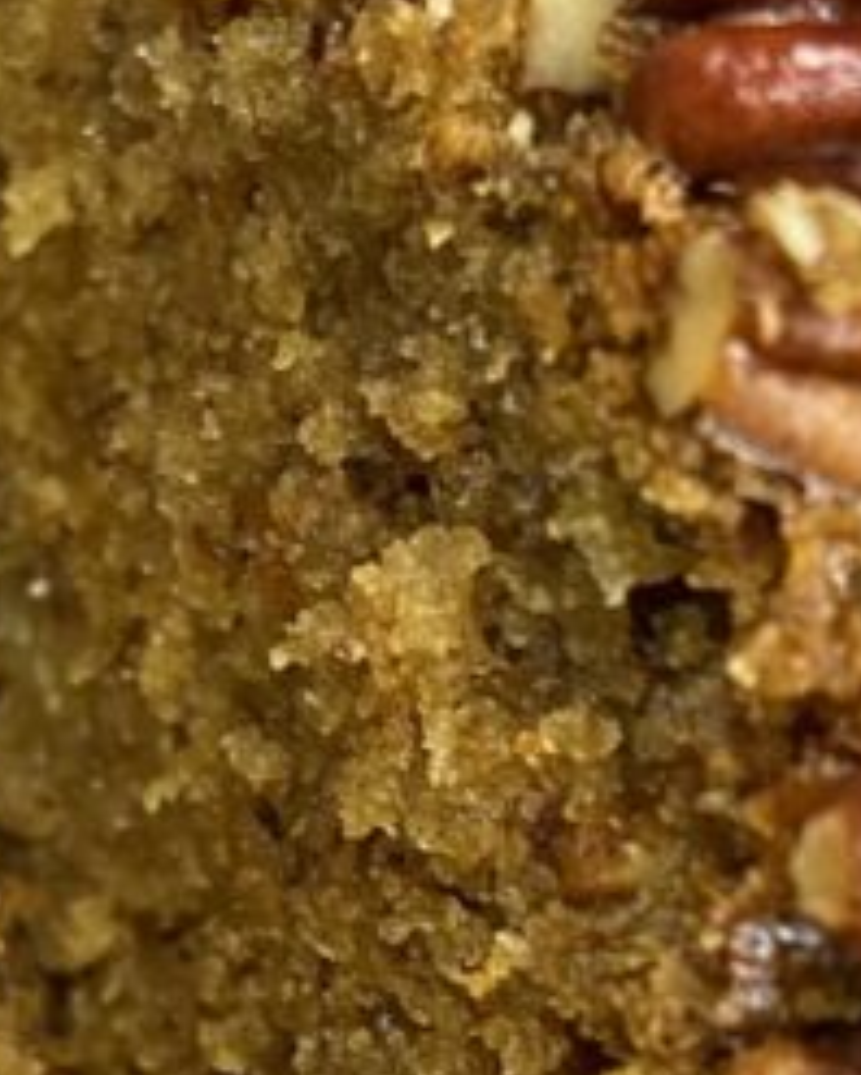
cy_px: 614
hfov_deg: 14.5
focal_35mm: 105
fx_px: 3340
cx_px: 74
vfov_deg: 18.3
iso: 125
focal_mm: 4.25
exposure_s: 1/60
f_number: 1.8
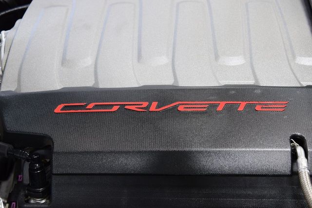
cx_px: 156
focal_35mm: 57
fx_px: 494
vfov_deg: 23.8
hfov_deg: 35.0
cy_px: 104
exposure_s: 1/15
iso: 900
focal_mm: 38
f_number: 6.3
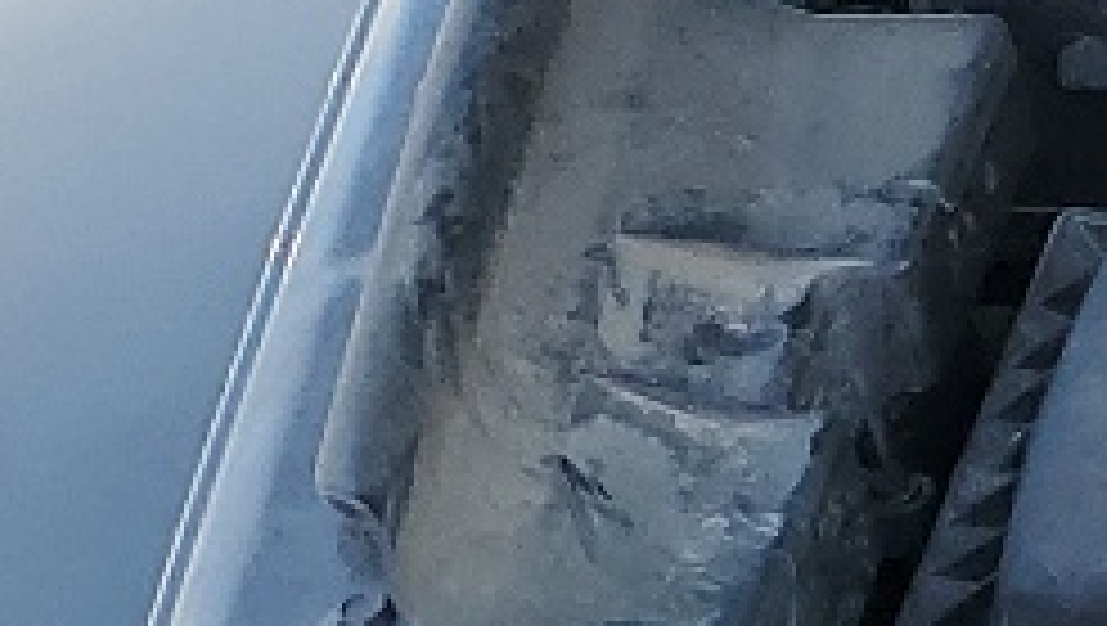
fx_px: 5407
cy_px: 45
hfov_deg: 9.6
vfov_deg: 6.6
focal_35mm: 184
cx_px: 3100
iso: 50
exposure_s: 1/435
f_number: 1.5
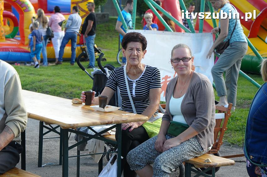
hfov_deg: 19.5
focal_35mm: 105
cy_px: 88
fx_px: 778
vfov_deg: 13.0
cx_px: 134
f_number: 7.1
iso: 800
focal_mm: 70
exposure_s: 1/640
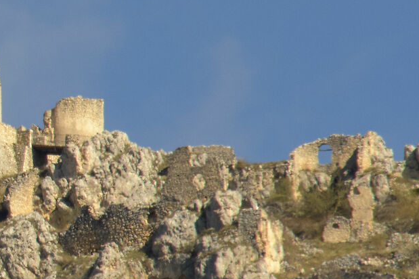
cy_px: 177
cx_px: -388
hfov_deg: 1.2
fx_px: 20310
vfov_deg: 0.8
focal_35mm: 1746
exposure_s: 1/200
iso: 200
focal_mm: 300
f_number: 16
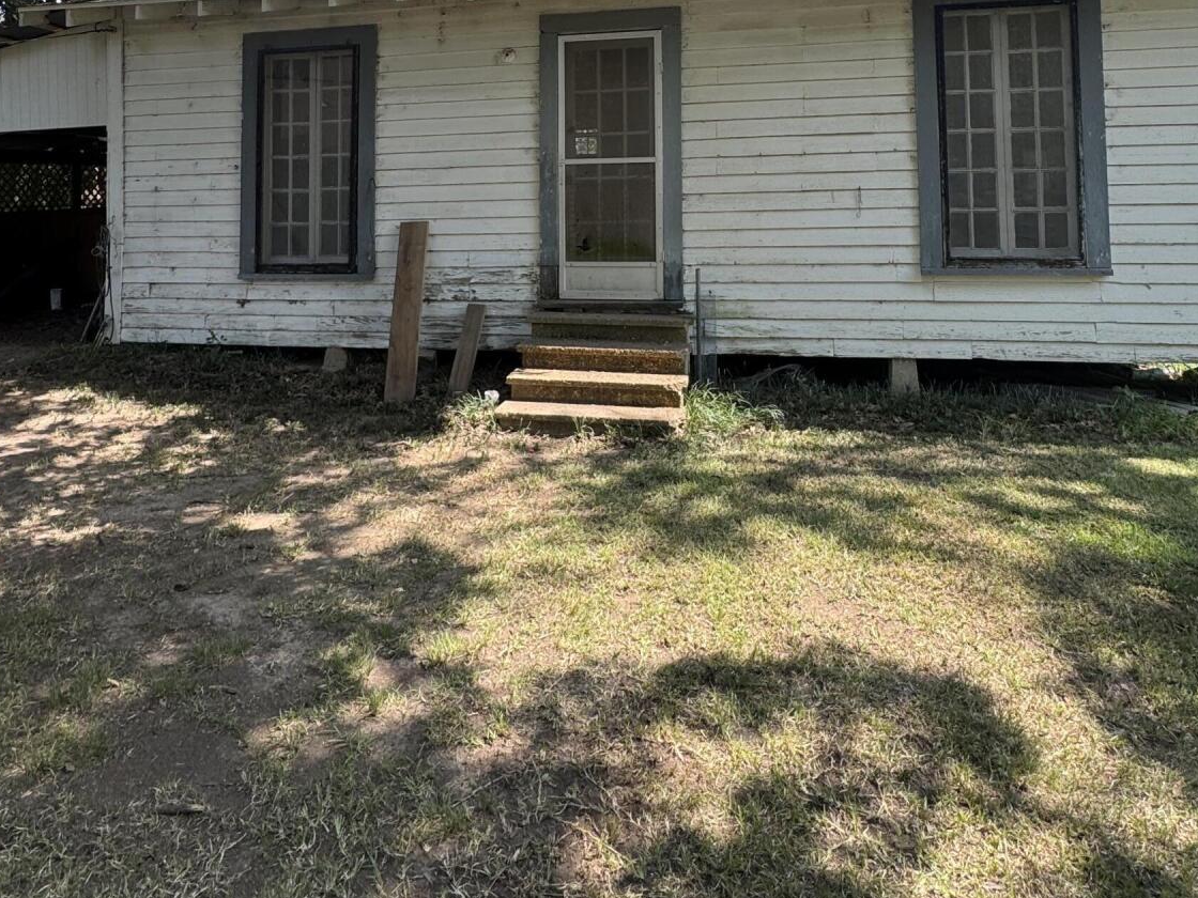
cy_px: 177
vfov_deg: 51.4
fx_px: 865
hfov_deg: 69.3
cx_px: 568
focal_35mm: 25
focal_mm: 2.22
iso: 40
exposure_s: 1/303
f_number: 2.2
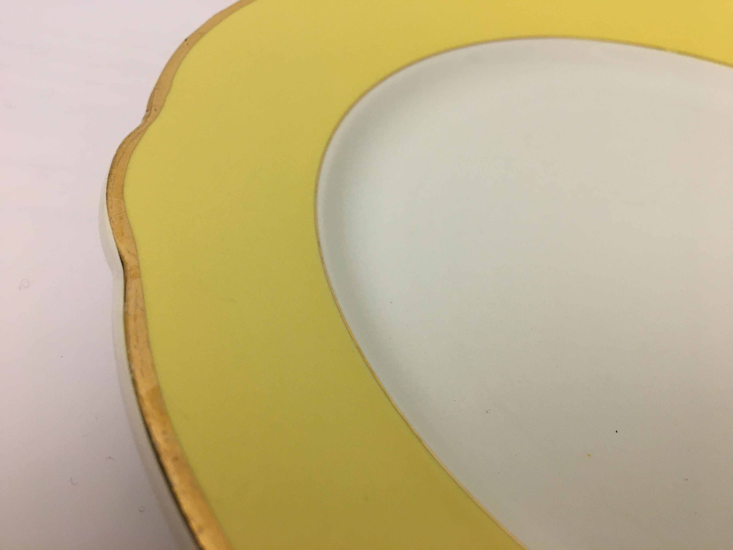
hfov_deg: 61.7
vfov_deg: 48.2
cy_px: 275
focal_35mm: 29
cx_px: 366
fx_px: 614
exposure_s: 1/33
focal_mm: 4.15
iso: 100
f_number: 2.2
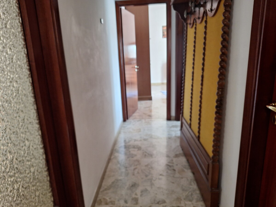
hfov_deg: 73.9
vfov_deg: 58.9
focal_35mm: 23
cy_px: 104
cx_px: 138
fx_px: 183
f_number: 1.8
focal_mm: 5.54
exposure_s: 1/50
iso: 250
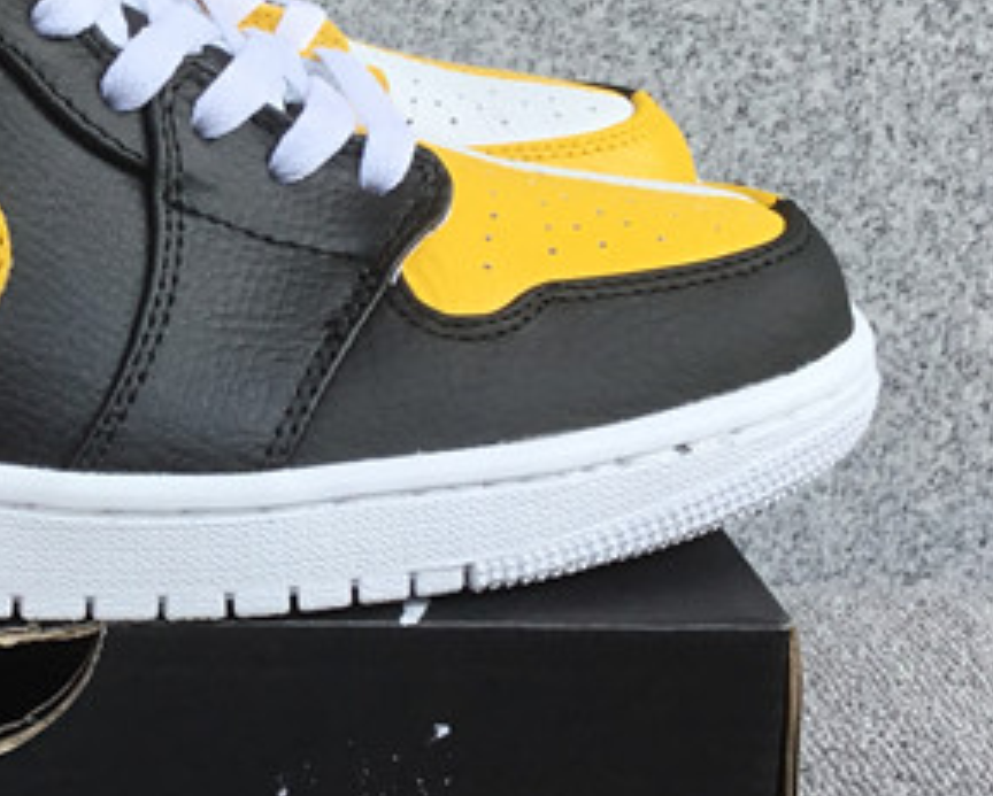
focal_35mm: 84
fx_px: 2471
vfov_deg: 18.3
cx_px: -66
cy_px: 310
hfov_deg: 21.7
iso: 25
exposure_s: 1/303
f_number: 2.4
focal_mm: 3.3
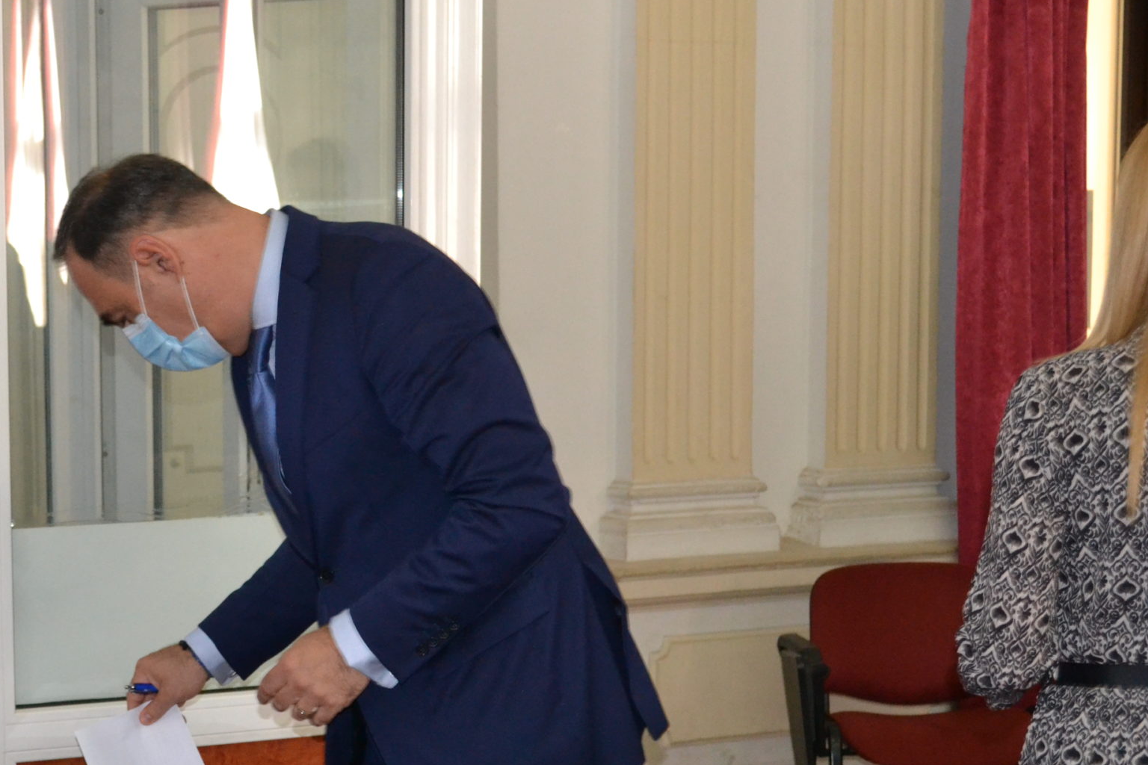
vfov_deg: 16.9
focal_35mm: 80
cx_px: 306
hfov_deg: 25.1
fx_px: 2551
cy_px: 605
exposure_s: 1/60
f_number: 4.8
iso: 2200
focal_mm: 32
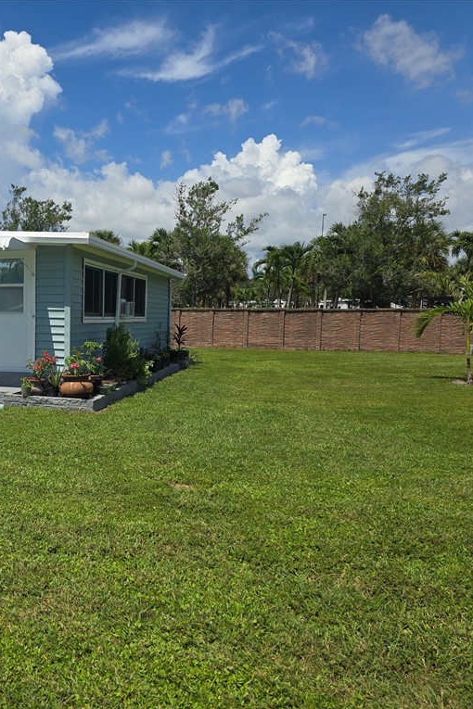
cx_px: 41
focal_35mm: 32
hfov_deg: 38.1
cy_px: 354
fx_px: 631
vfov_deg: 58.7
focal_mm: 6.3
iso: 12
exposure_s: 1/1151
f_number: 1.7
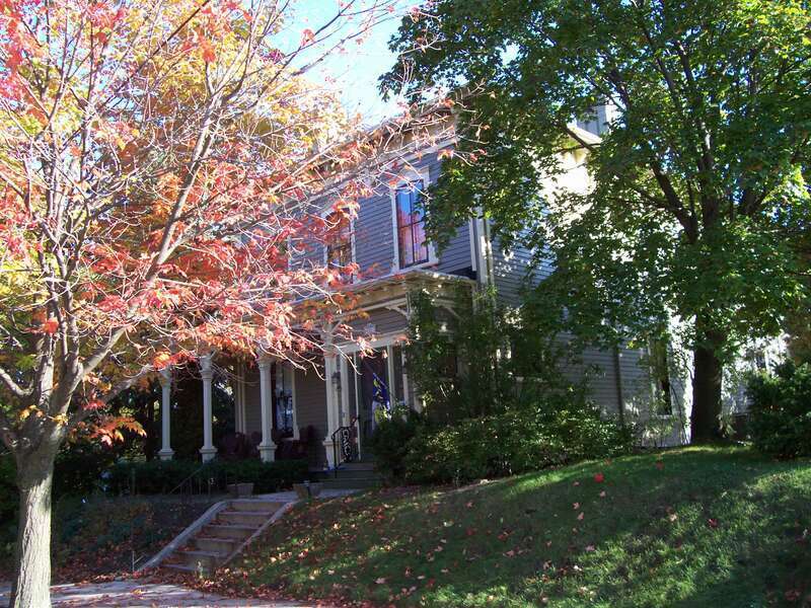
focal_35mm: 34
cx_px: 406
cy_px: 304
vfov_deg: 41.8
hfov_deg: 54.0
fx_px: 797
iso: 80
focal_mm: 5.6
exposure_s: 1/217
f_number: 2.7
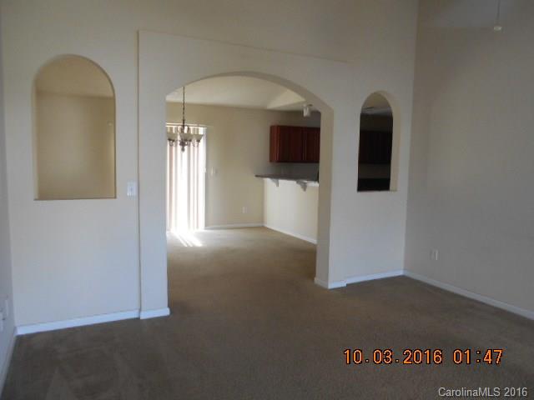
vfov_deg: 53.1
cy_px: 200
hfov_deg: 67.3
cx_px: 267
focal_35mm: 26
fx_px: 401
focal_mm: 4.6
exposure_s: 1/30
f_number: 3.2
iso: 110
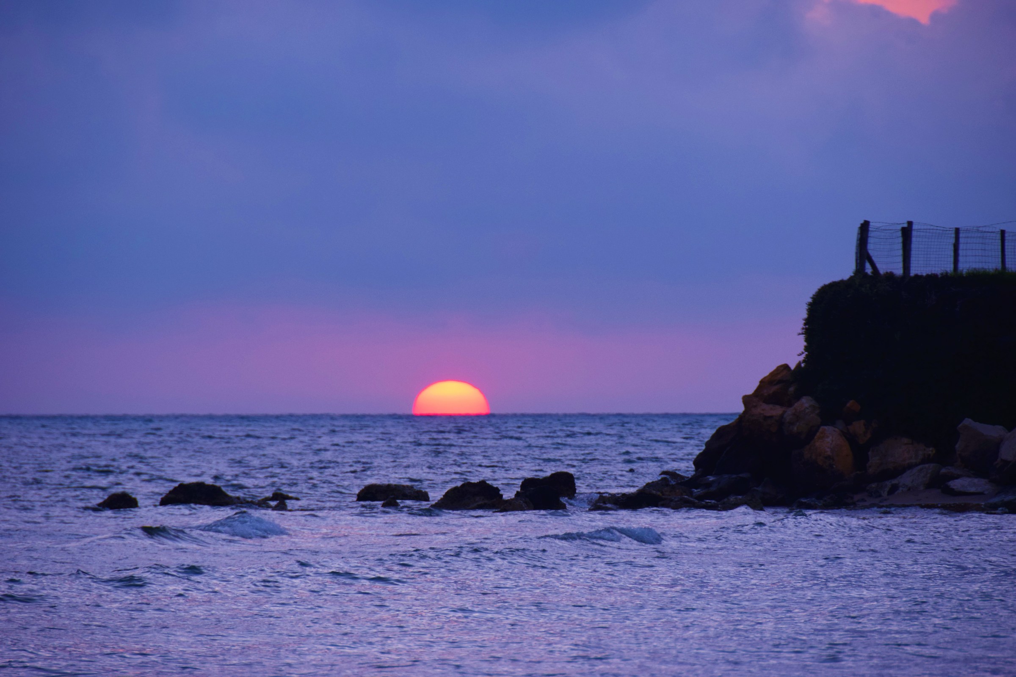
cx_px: 508
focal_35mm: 300
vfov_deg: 4.6
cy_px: 338
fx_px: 8466
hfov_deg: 6.9
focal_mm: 200
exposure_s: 1/200
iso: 800
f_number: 5.6
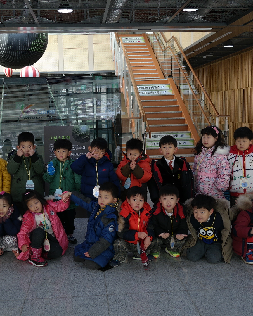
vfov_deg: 42.9
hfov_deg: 34.9
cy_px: 158
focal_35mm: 43
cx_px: 117
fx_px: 402
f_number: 3.5
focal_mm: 20
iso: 200
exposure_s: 1/60
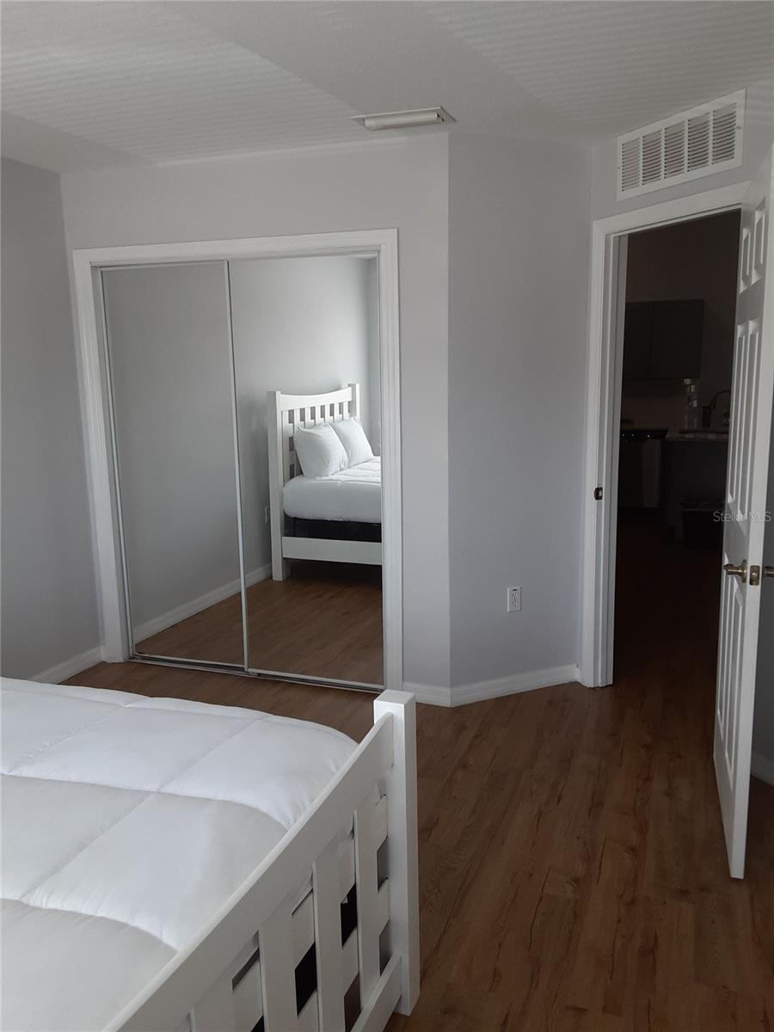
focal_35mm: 27
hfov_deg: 51.4
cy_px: 516
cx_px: 387
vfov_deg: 65.3
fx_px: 805
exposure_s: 1/120
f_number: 1.9
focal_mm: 2.91
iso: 64
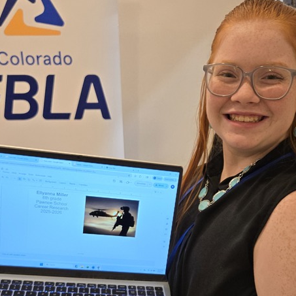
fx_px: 445
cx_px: 176
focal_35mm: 46
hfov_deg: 36.7
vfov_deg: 36.1
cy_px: 215
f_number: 1.8
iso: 200
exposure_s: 1/120
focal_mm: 5.4
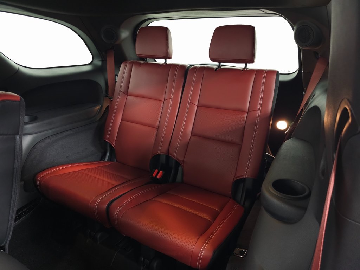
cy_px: 135
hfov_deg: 73.9
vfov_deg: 58.9
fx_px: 239
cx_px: 180
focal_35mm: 23
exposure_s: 1/24
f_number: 1.7
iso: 320
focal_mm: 6.3
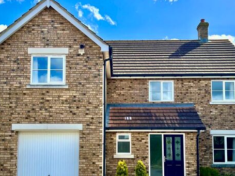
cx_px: 114
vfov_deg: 35.3
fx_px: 271
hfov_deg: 46.8
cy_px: 126
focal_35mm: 40
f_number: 1.6
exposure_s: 1/1517
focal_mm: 5.1
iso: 50
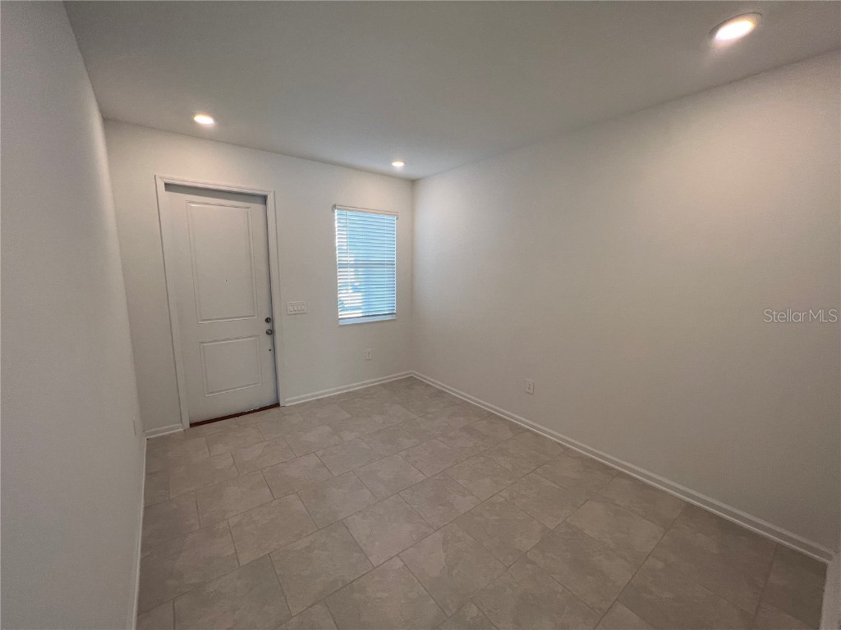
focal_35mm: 13
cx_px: 420
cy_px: 315
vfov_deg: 89.9
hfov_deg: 106.2
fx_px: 316
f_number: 1.8
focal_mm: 1.57
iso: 64
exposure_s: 1/120
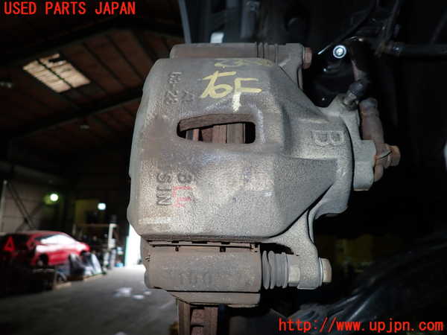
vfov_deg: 54.9
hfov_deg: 69.4
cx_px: 224
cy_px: 168
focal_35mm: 25
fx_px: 323
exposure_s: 1/30
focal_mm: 4.5
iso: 200
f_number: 5.6
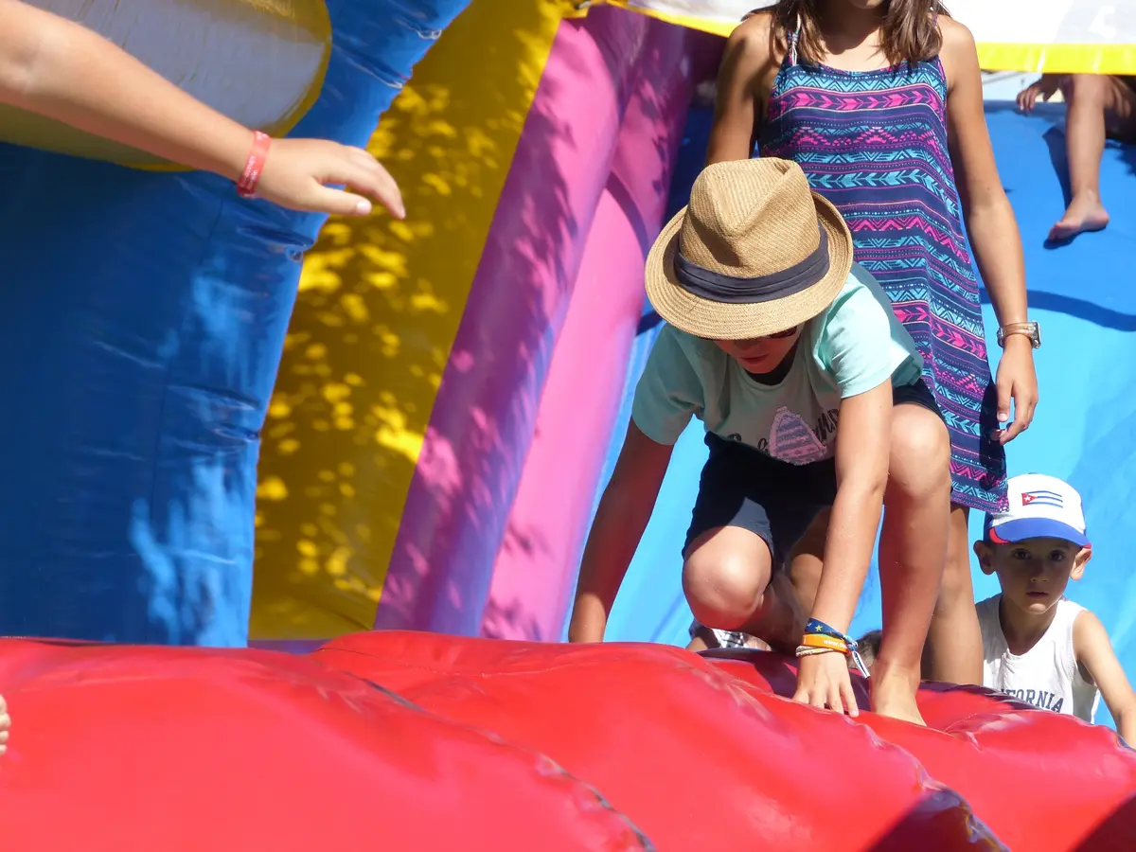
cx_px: 568
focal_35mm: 198
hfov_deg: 10.0
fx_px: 6498
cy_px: 426
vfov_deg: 7.5
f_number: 4
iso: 100
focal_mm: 35.6
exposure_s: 1/640
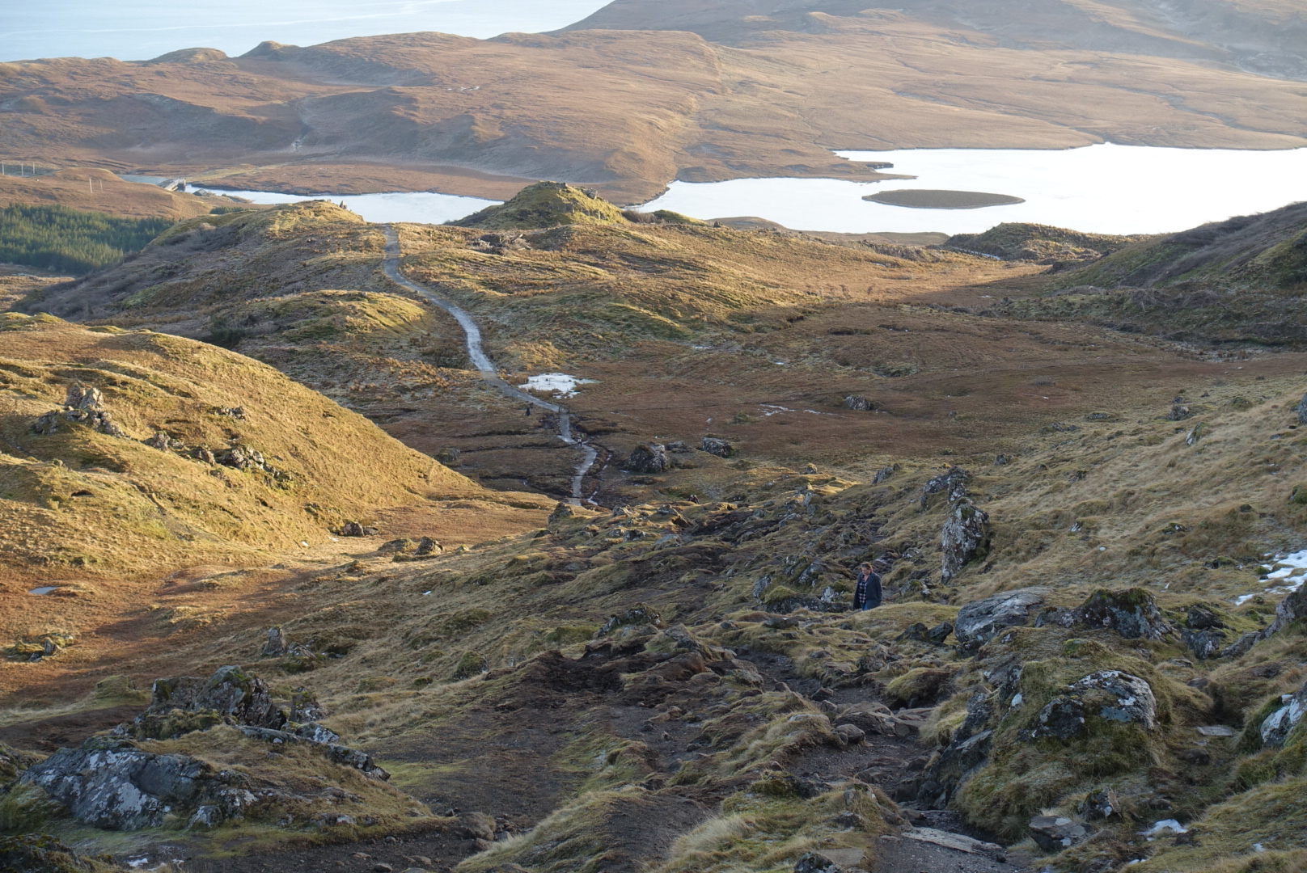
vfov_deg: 19.5
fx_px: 2543
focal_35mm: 70
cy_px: 436
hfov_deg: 28.8
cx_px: 654
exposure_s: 1/80
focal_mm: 25.7
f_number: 5.6
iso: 125
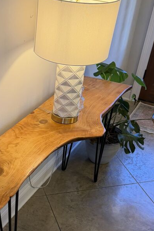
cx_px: 20
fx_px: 289
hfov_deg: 28.9
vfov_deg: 42.0
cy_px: 179
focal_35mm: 45
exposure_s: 1/120
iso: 250
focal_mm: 6.76
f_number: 1.78
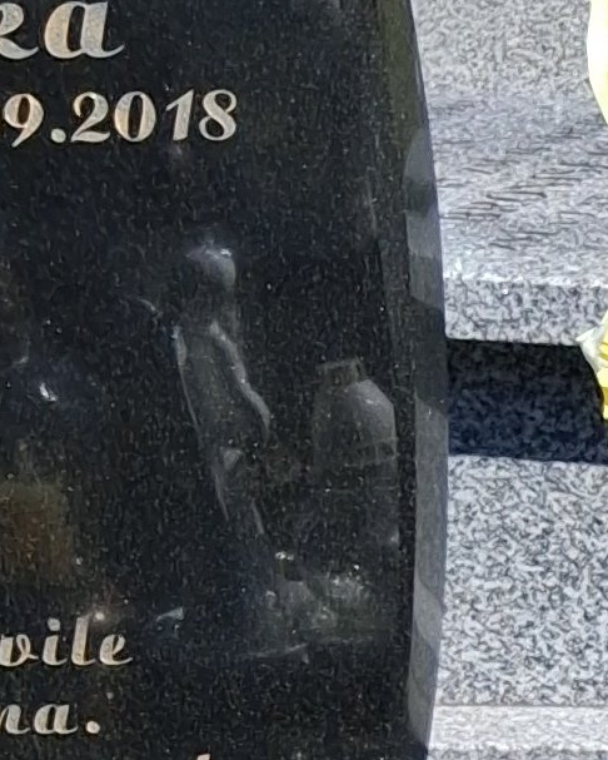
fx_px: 3979
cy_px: 1394
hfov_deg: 7.6
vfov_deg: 10.2
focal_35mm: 177
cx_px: 1847
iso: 20
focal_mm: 4
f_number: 1.8
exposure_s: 1/461
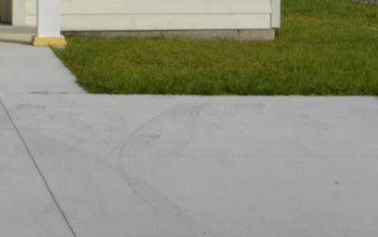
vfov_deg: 6.7
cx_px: 26
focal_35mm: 193
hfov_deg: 10.8
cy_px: -77
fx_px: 1988
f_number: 9
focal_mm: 36
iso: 100
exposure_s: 1/320
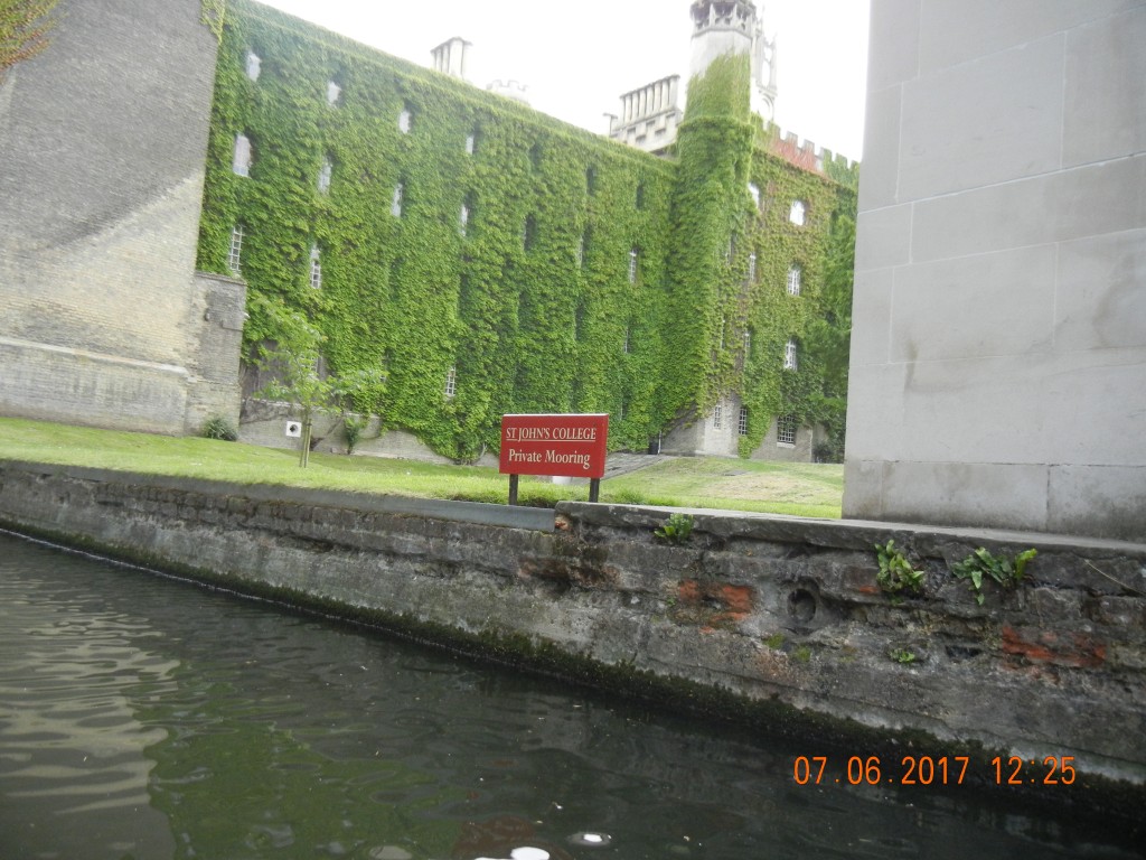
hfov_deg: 60.0
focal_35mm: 30
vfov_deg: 46.8
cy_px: 430
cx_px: 573
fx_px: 993
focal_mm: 5.4
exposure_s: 1/250
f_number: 3.5
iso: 467
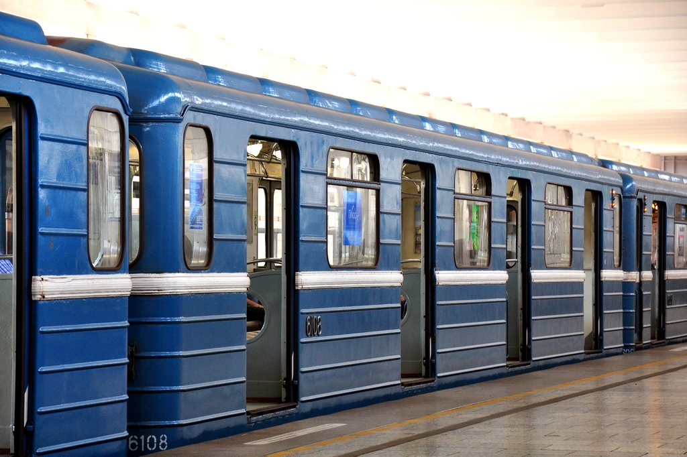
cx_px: 344
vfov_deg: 8.7
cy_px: 228
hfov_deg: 13.0
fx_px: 3004
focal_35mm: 158
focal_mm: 105
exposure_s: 1/50
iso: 640
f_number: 8
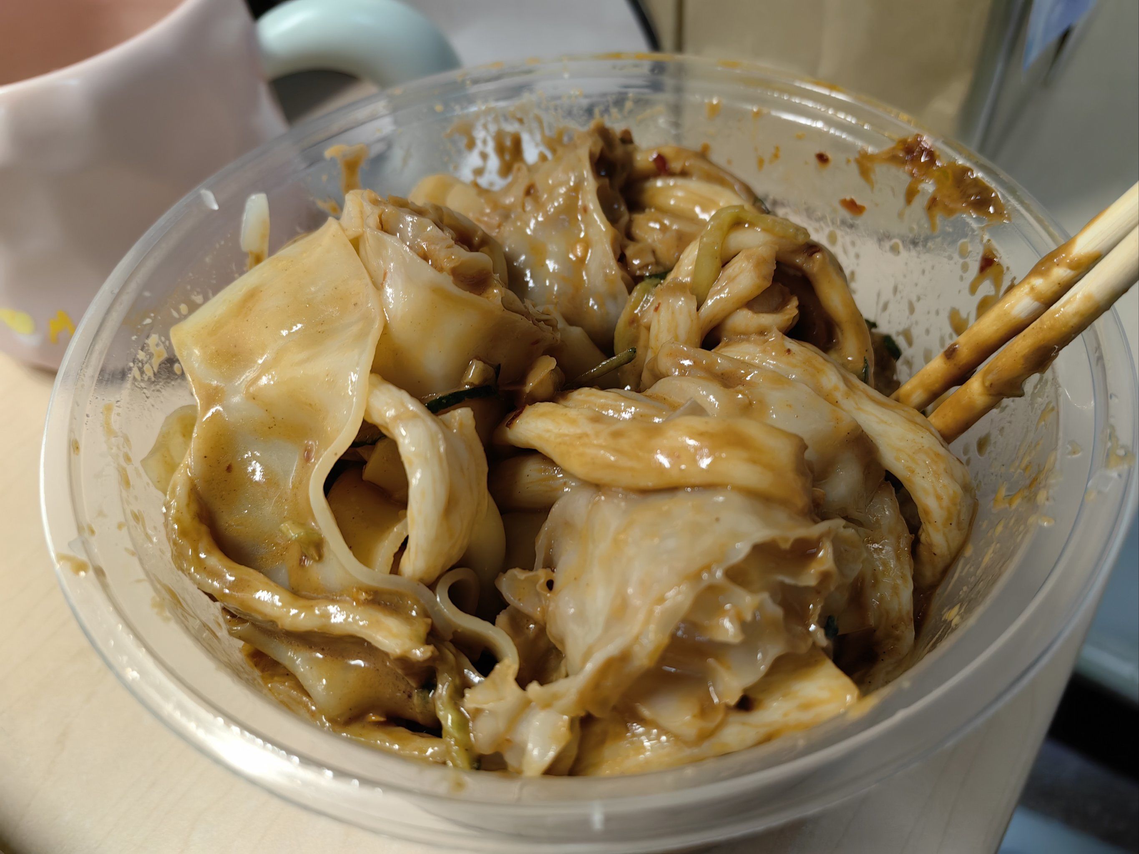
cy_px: 427
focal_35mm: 27
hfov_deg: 65.3
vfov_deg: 51.4
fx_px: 888
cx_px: 570
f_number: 2
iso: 160
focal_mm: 5.75
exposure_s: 1/50
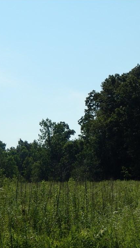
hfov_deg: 12.0
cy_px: 124
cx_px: 58
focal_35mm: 101
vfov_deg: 21.1
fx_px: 666
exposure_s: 1/800
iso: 125
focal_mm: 12.3
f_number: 8.2
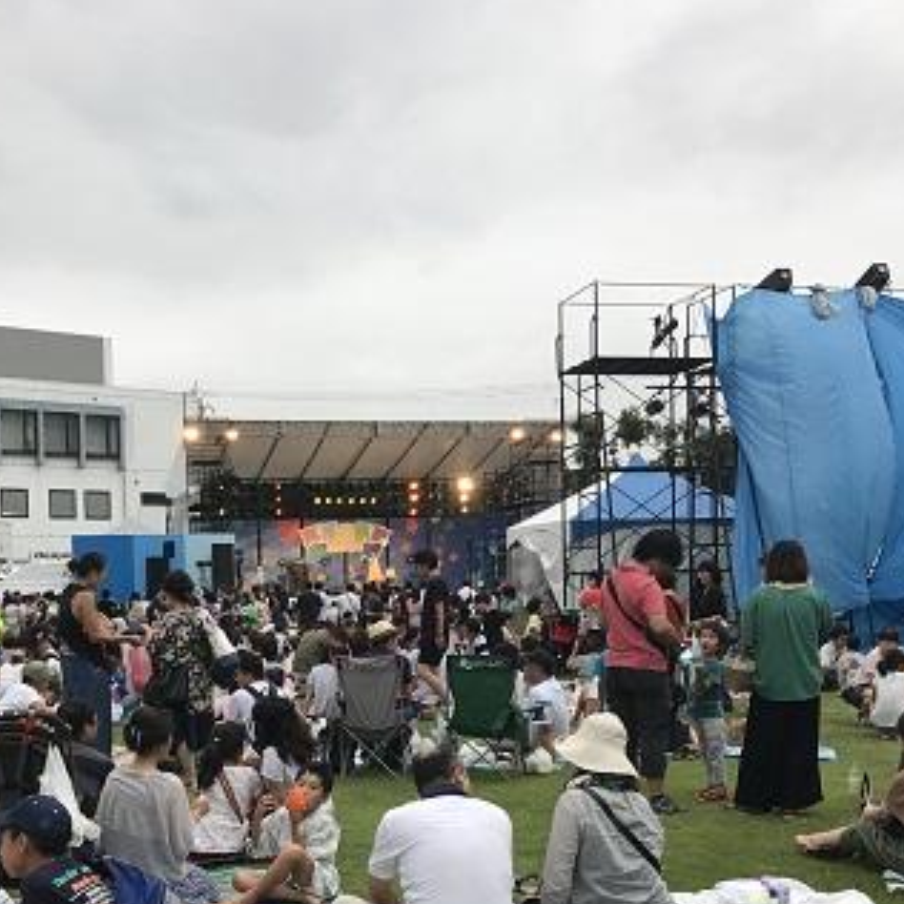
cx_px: 406
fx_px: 1389
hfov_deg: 36.0
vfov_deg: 35.6
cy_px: 629
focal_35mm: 47
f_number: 1.8
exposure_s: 1/151
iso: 20
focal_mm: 4
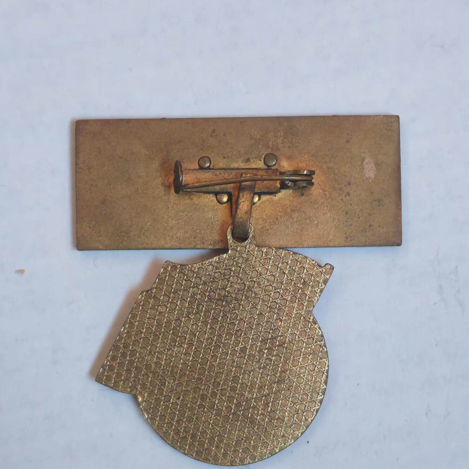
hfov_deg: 21.4
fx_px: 1242
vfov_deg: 21.4
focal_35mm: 81
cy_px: 257
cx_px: 234
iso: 640
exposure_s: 1/50
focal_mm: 5.52
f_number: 1.95
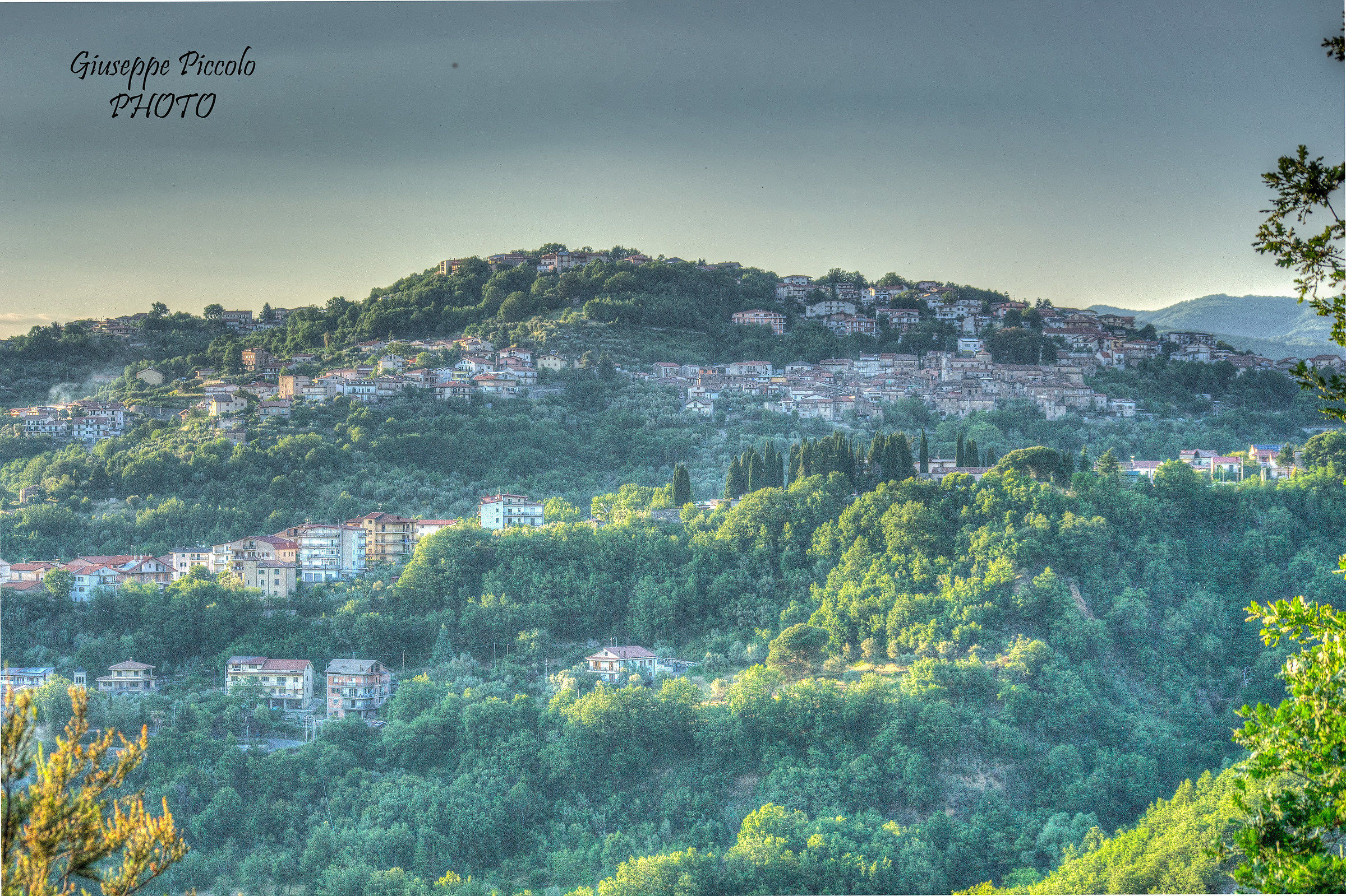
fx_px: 3084
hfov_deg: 24.6
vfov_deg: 16.5
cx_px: 673
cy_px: 448
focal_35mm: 82
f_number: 6.3
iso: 100
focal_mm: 55
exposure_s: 1/250
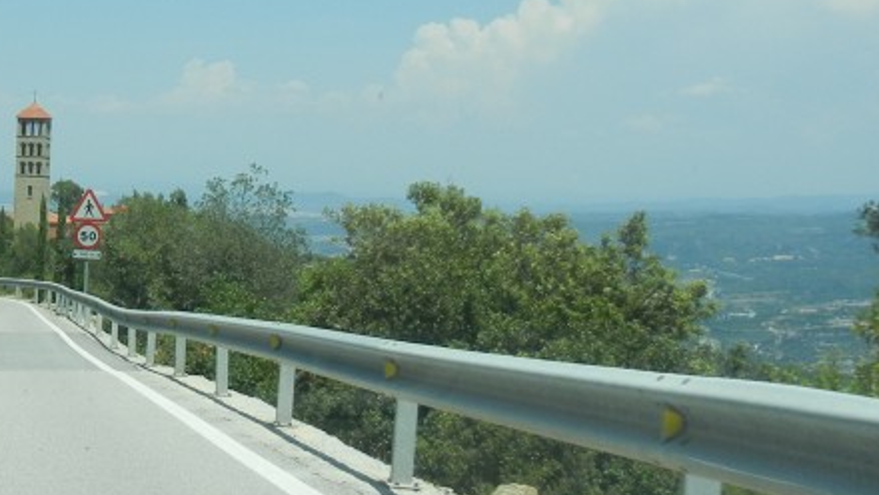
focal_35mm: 76
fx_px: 1772
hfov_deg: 26.6
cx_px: 34
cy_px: 70
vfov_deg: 15.8
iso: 160
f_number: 7
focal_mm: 5.4
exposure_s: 1/385
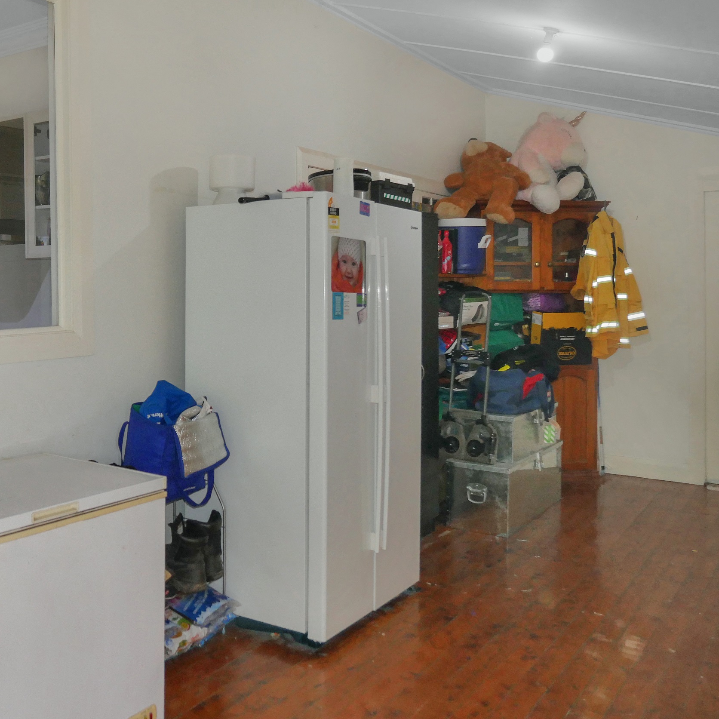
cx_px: 229
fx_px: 799
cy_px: 366
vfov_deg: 48.4
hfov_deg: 47.5
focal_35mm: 34
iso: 800
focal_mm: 14
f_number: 3.5
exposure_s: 1/60
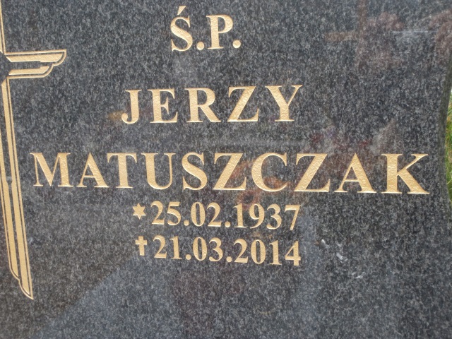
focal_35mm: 47
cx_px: 226
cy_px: 170
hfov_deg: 40.4
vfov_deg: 30.9
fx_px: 614
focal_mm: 8.29
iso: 100
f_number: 4.2
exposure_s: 1/50
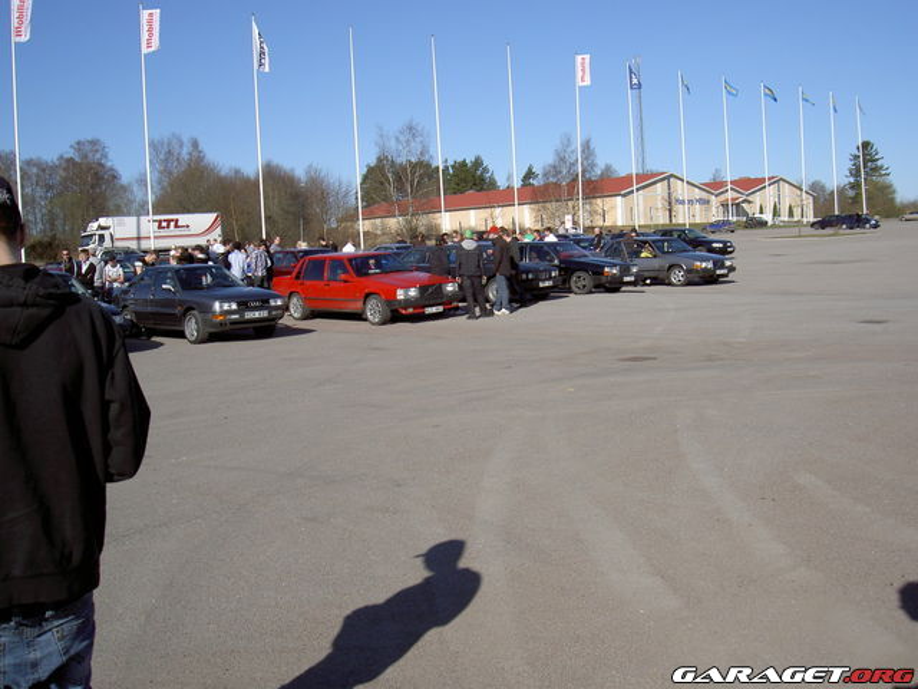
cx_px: 459
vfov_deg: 36.8
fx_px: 1034
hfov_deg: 47.9
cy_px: 344
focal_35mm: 39
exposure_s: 1/500
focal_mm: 8
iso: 50
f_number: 4.7
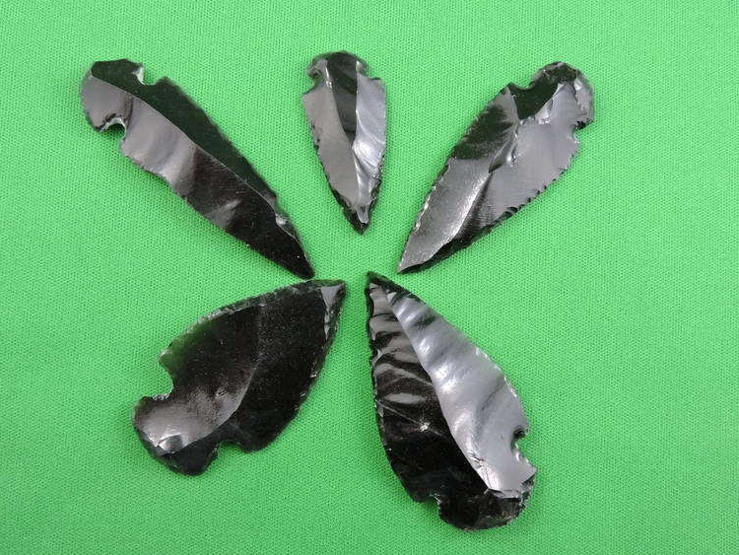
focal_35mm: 34
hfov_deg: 53.9
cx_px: 364
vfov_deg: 41.8
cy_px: 285
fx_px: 726
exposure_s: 1/100
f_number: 3.6
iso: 800
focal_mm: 5.9
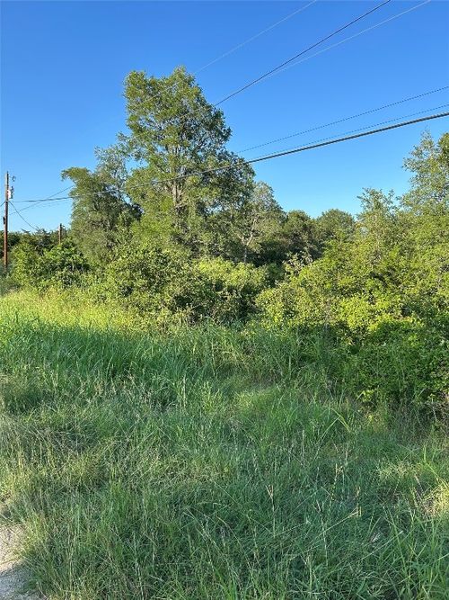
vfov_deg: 67.3
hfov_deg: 53.0
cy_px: 300
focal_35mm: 26
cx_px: 224
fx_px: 450
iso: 50
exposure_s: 1/1488
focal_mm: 5.7
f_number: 1.5
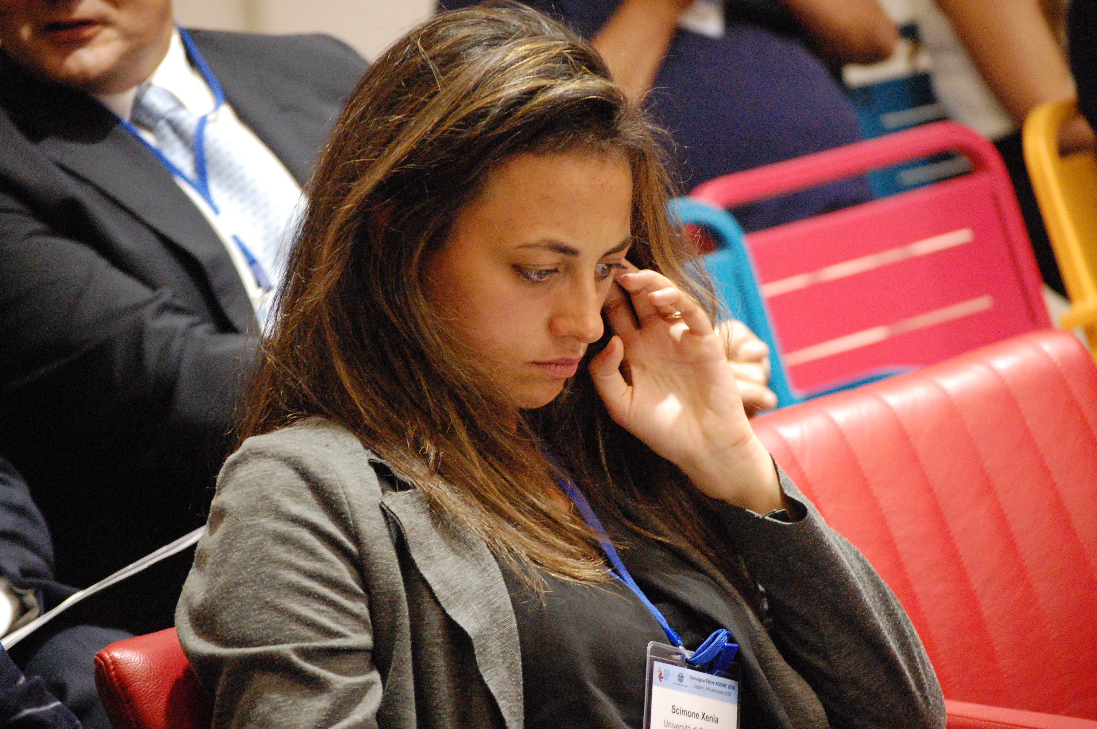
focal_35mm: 153
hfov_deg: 13.4
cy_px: 364
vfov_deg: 9.0
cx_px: 548
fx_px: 4658
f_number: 4.8
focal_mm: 102
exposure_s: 1/40
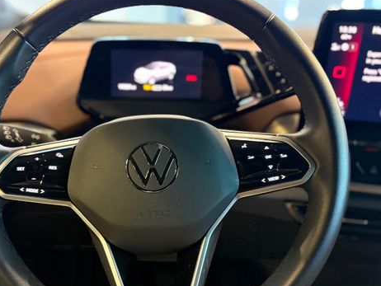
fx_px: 396
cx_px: 157
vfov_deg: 39.6
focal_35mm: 36
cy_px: 166
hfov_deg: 51.1
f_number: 1.6
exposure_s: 1/40
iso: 640
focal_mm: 5.96
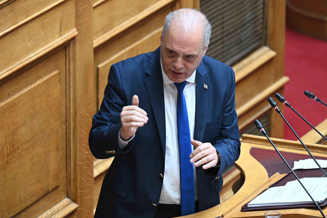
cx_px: 164
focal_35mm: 400
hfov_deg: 5.2
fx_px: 3633
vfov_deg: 3.4
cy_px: 109
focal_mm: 400
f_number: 6
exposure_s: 1/250
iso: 4000
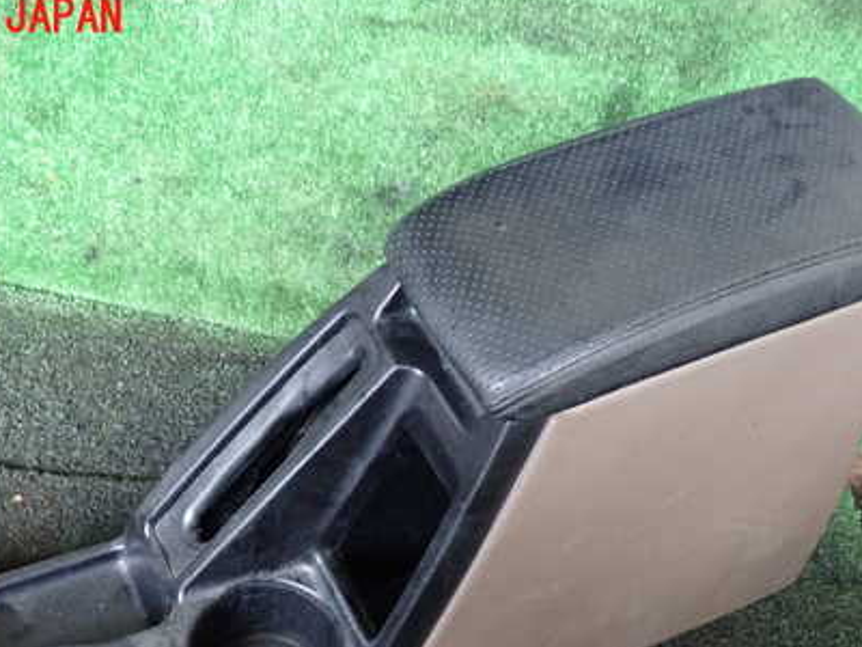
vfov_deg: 31.7
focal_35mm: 45
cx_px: 377
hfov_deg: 42.0
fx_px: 1121
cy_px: 477
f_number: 2.3
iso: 800
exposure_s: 1/25
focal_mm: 5.4
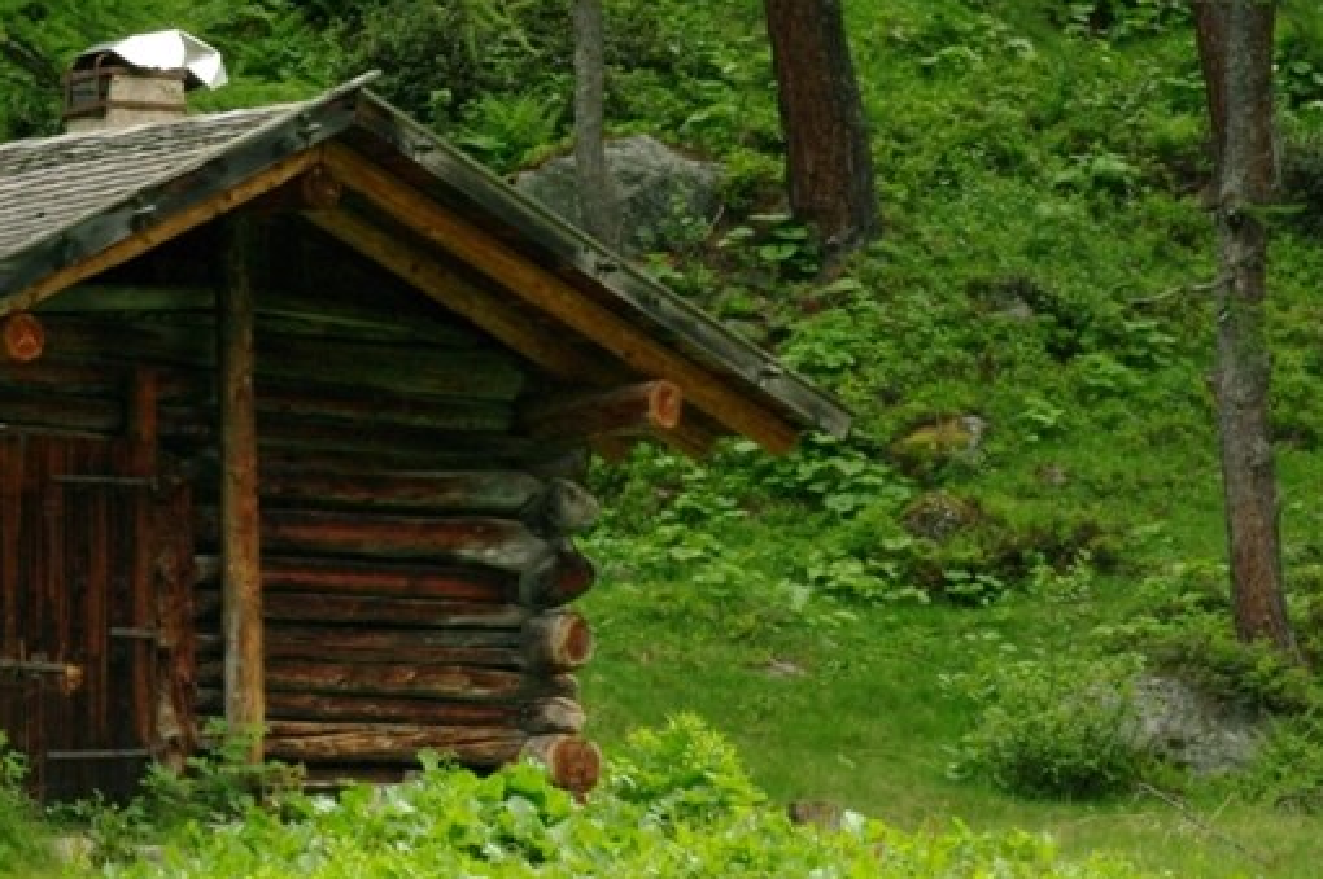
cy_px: 184
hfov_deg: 6.0
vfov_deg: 4.0
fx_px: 12483
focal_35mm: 340
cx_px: -57
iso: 1600
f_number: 16
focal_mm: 100
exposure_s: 1/125
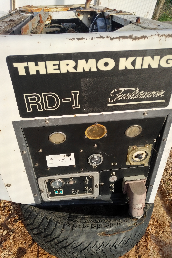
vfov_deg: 71.5
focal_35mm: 25
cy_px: 129
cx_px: 86
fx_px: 179
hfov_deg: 51.3
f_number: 2
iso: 100
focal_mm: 4.52
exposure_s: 1/636
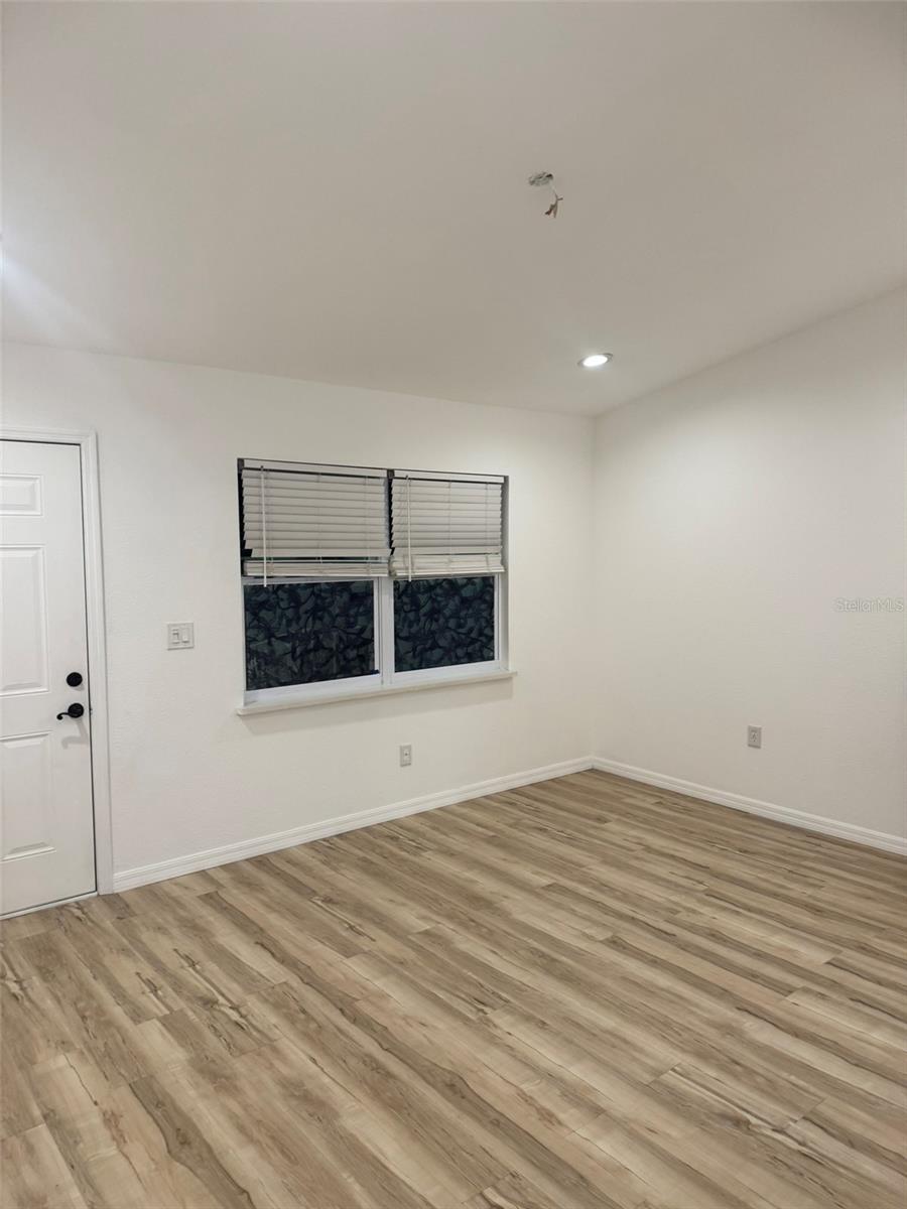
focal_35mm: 24
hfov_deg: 56.8
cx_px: 454
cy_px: 604
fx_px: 838
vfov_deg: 71.6
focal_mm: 6.76
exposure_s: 1/60
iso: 160
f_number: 1.78
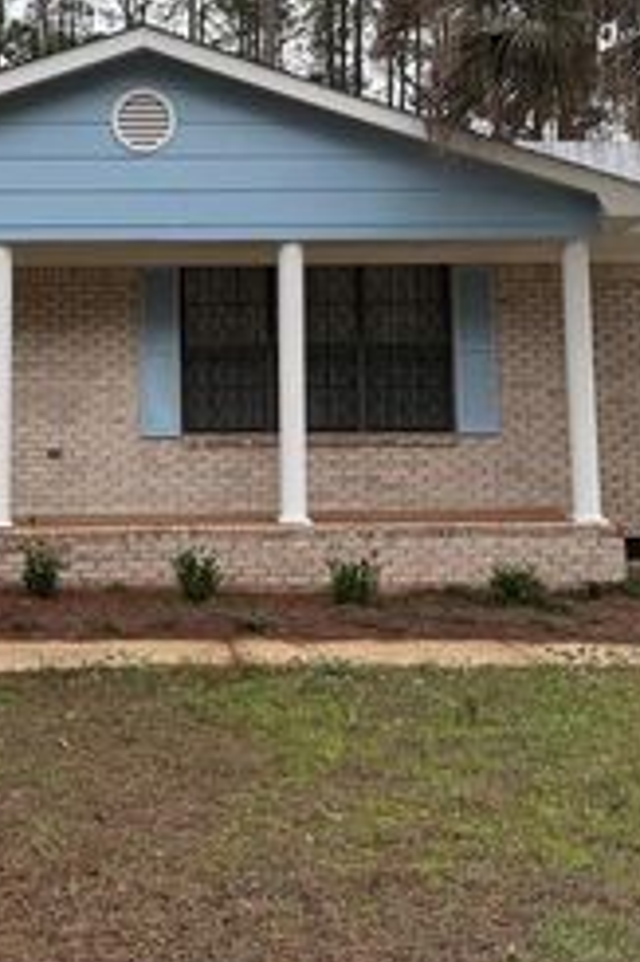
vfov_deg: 38.0
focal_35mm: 51
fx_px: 1362
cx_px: 165
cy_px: 249
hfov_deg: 26.1
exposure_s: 1/840
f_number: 1.78
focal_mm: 6.76
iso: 100
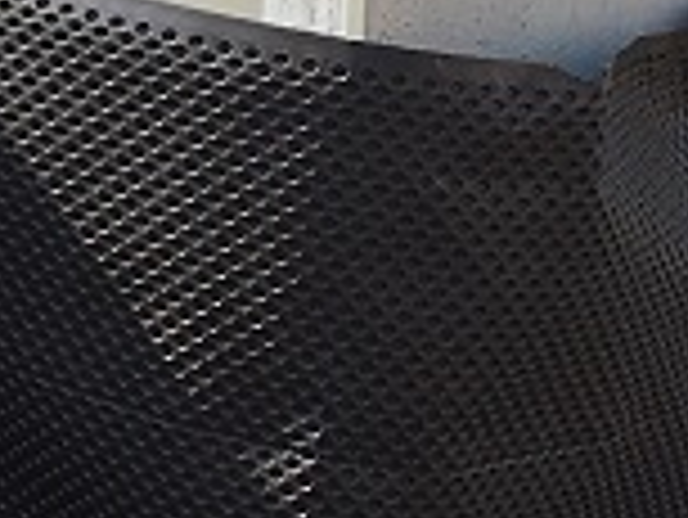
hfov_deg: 8.4
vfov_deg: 6.5
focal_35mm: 227
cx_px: -562
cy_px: 41
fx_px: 4515
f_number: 2.2
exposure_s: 1/1068
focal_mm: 4.15
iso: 25
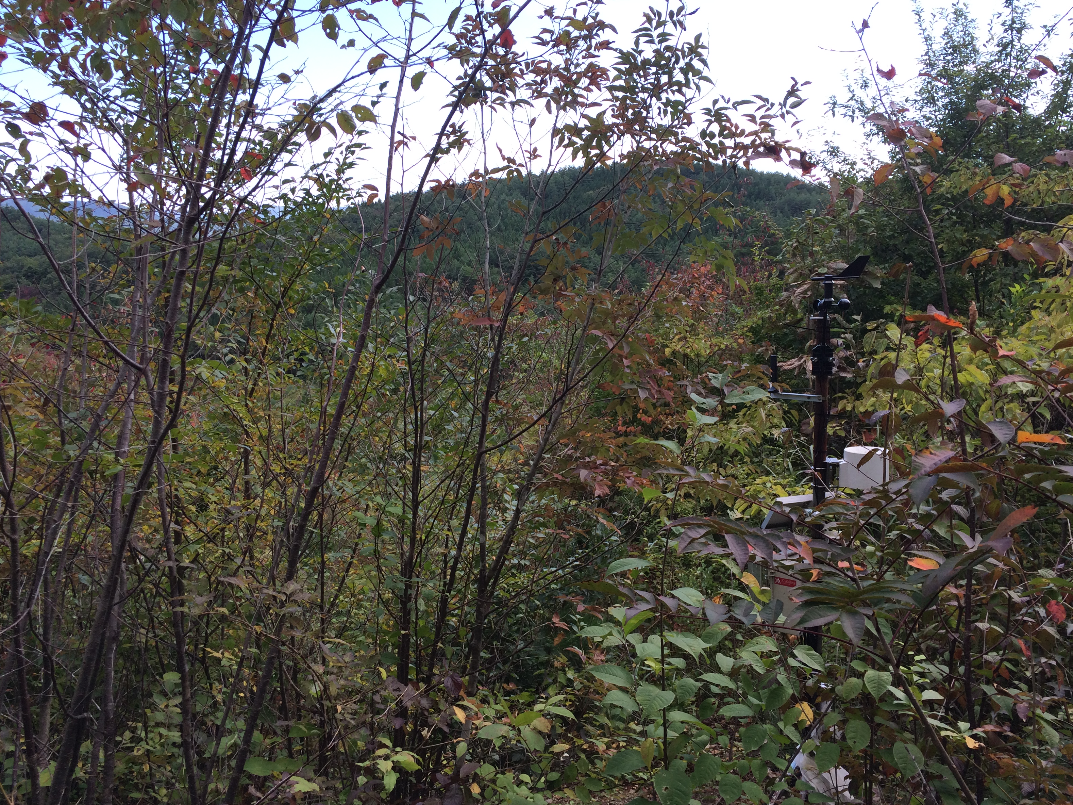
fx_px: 930
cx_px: 554
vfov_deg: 46.8
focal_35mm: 30
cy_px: 412
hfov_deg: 60.0
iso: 32
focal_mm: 4.15
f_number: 2.2
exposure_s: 1/507
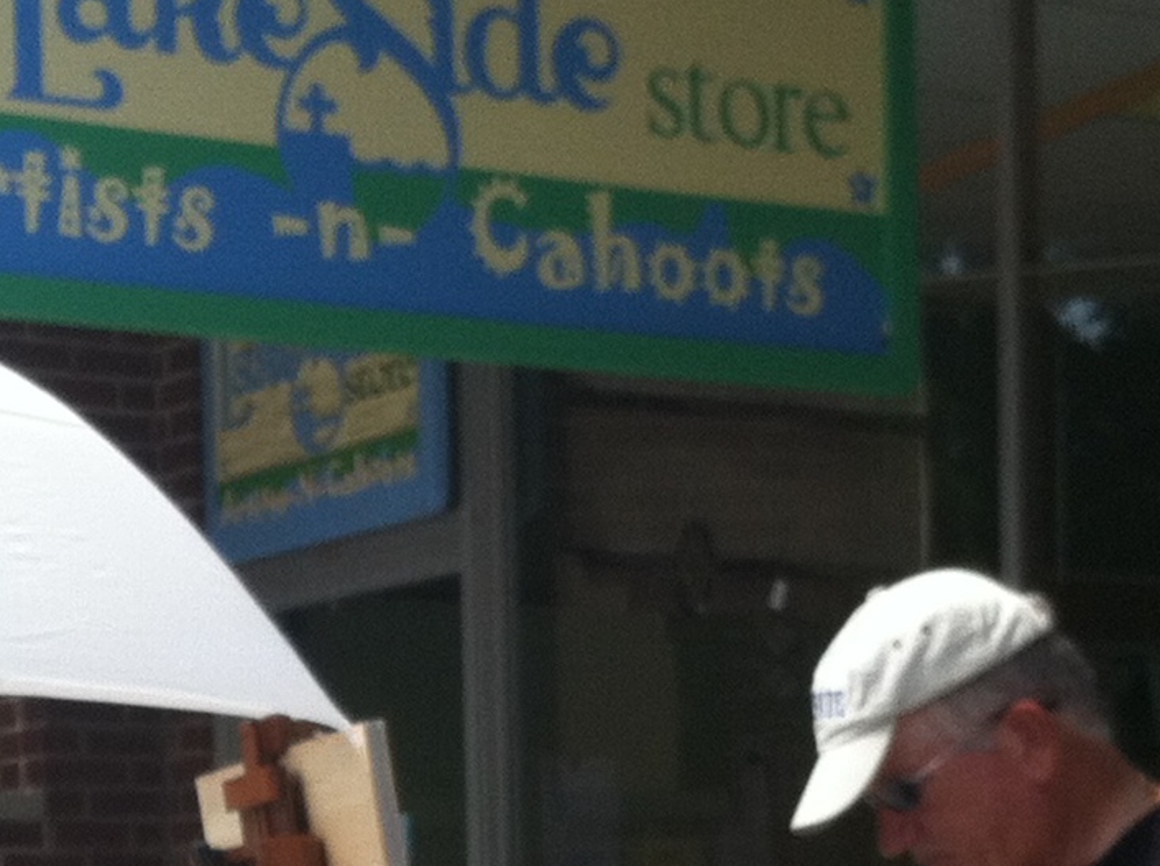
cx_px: 189
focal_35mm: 124
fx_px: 4148
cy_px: 1215
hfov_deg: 15.8
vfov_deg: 11.5
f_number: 2.8
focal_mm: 3.85
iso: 80
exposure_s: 1/812
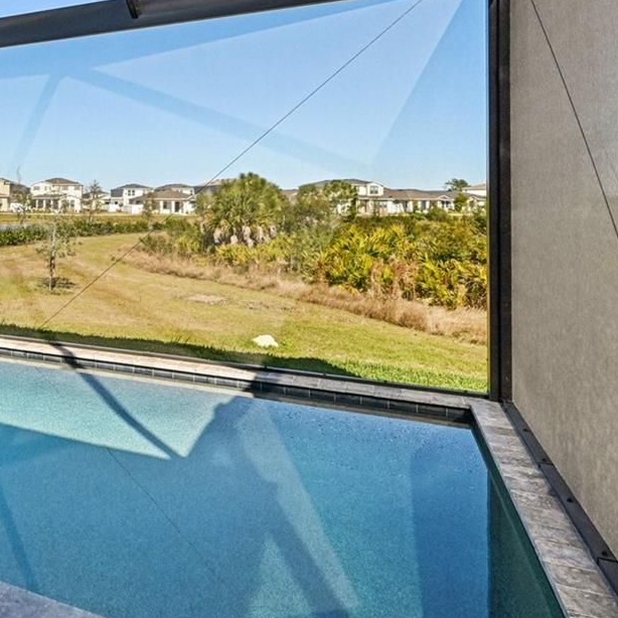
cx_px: 3
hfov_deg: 44.8
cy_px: 224
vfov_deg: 51.9
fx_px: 626
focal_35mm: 31
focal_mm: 14
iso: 400
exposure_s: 1/640
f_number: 8
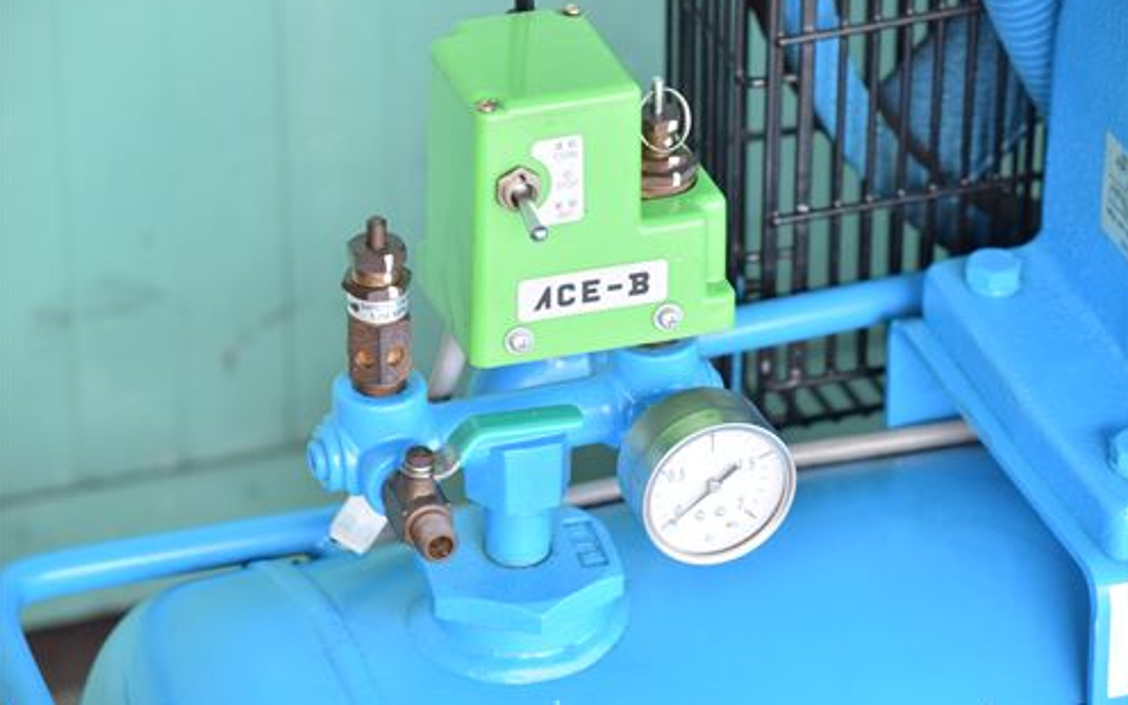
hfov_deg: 13.9
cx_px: 564
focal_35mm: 151
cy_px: 350
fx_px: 4642
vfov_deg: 8.7
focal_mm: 98
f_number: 6.3
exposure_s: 1/20
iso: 1250
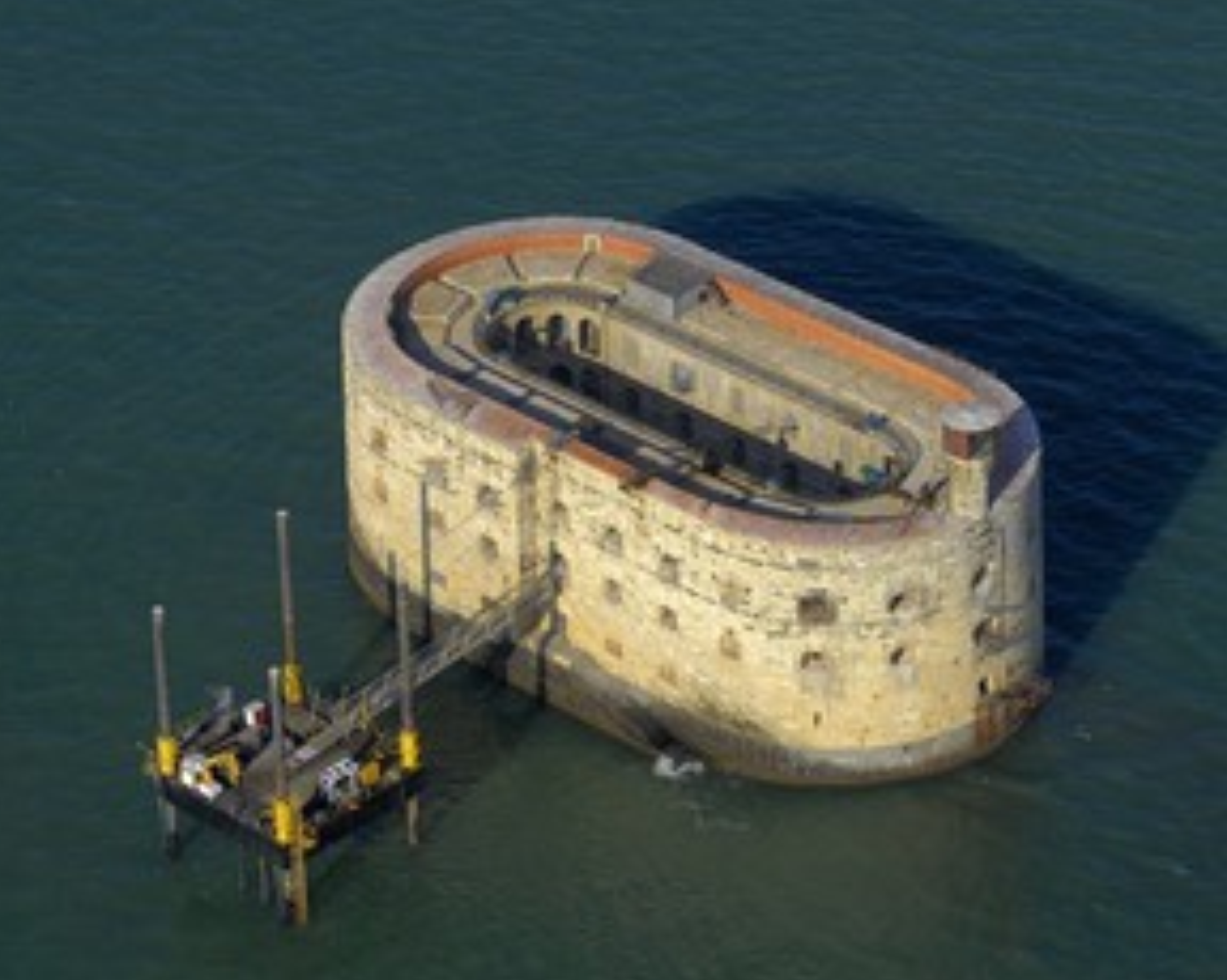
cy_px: 520
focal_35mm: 144
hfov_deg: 13.4
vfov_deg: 10.7
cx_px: 658
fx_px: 5226
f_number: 5
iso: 100
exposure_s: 1/1000
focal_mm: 70
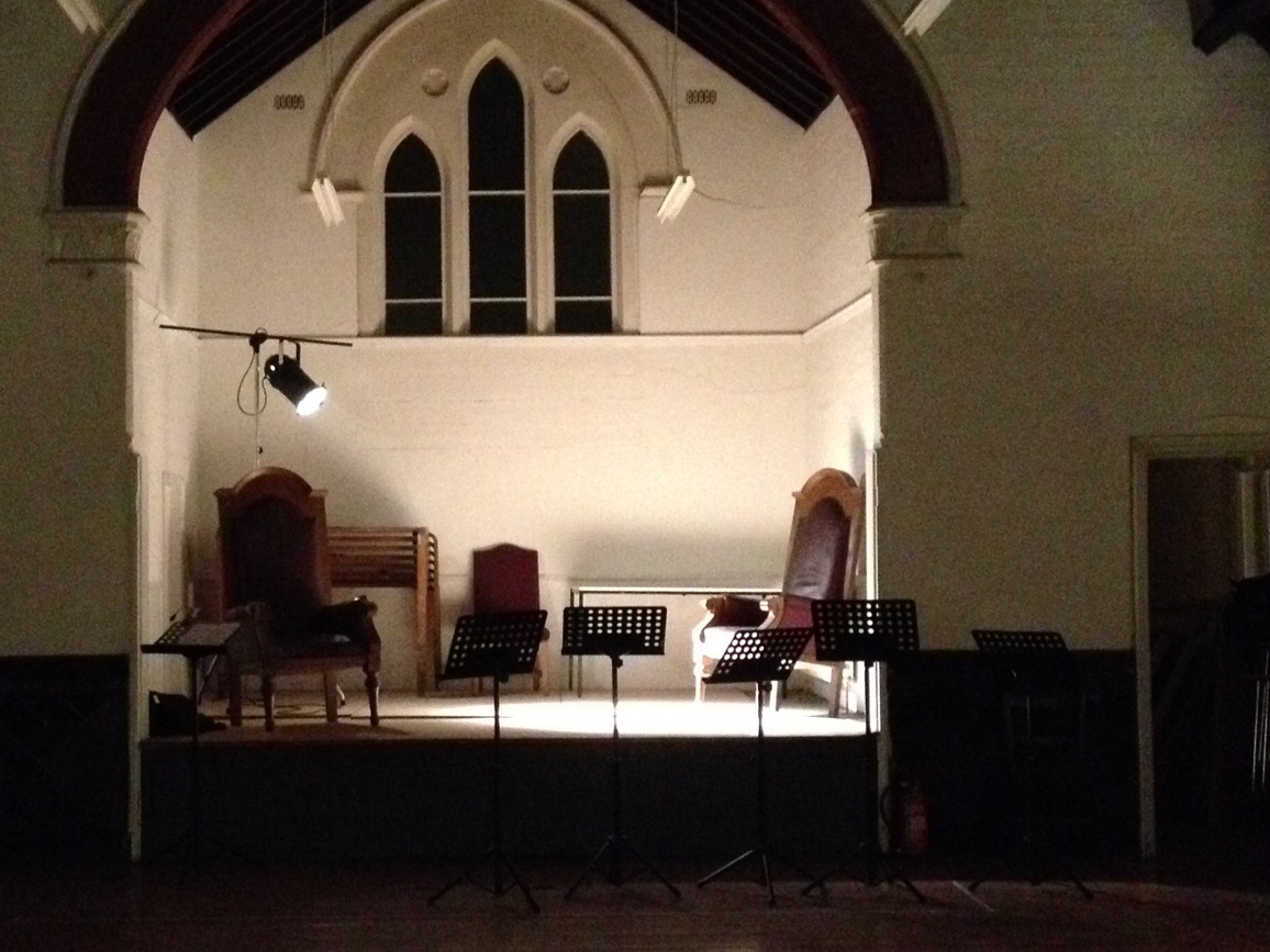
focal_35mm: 62
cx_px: 502
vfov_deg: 23.7
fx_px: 2275
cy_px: 472
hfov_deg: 31.1
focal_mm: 4.28
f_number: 2.4
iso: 800
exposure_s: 1/15
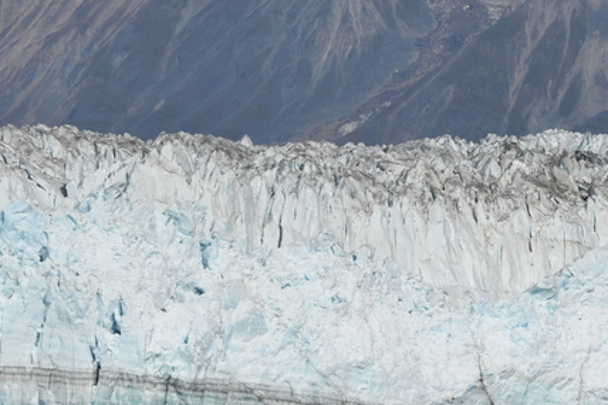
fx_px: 5858
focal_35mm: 347
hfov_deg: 5.9
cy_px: -11
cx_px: 651
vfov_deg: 4.0
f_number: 11
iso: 100
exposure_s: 1/500
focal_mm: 116
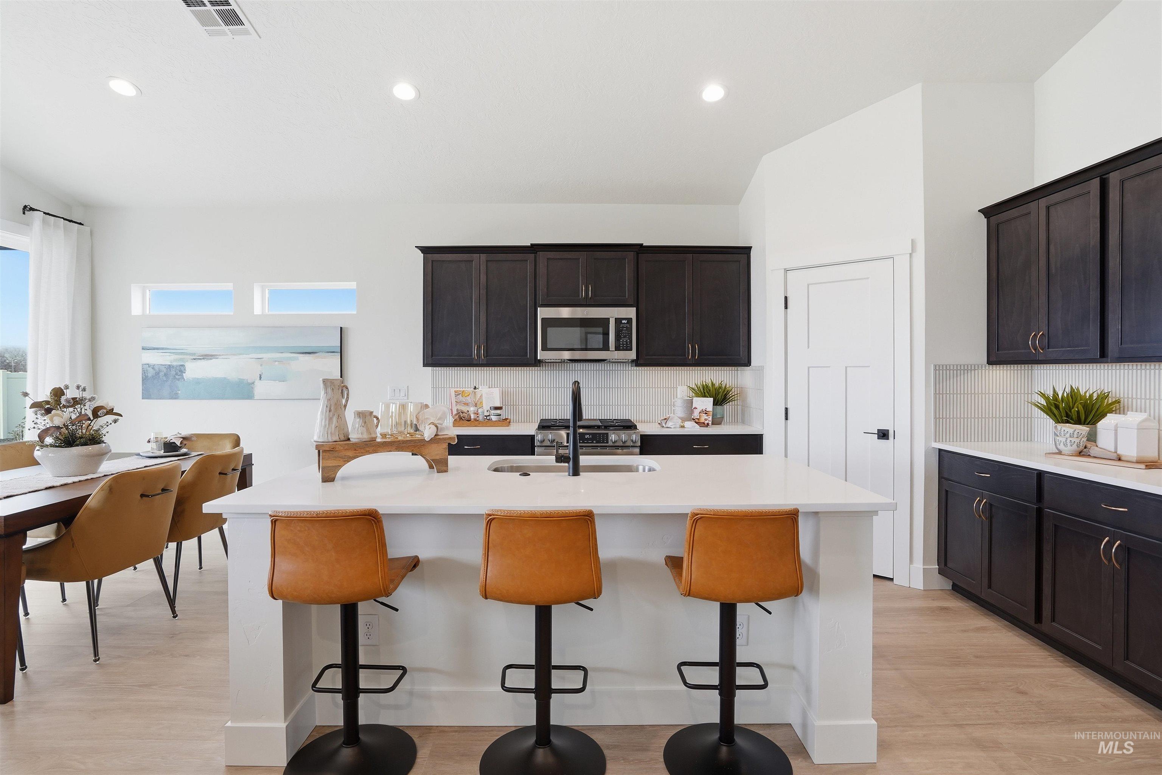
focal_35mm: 17
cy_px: 388
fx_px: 549
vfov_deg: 70.4
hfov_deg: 93.3
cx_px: 581
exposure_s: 1/200
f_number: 7.1
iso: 640
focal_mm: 17
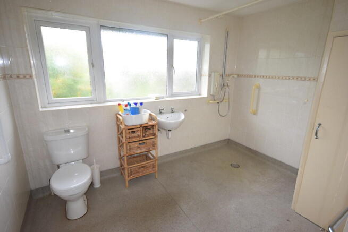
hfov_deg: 90.0
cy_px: 116
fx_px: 174
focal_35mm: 18
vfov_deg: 67.4
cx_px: 174
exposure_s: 1/125
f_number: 5.6
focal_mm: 12
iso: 640
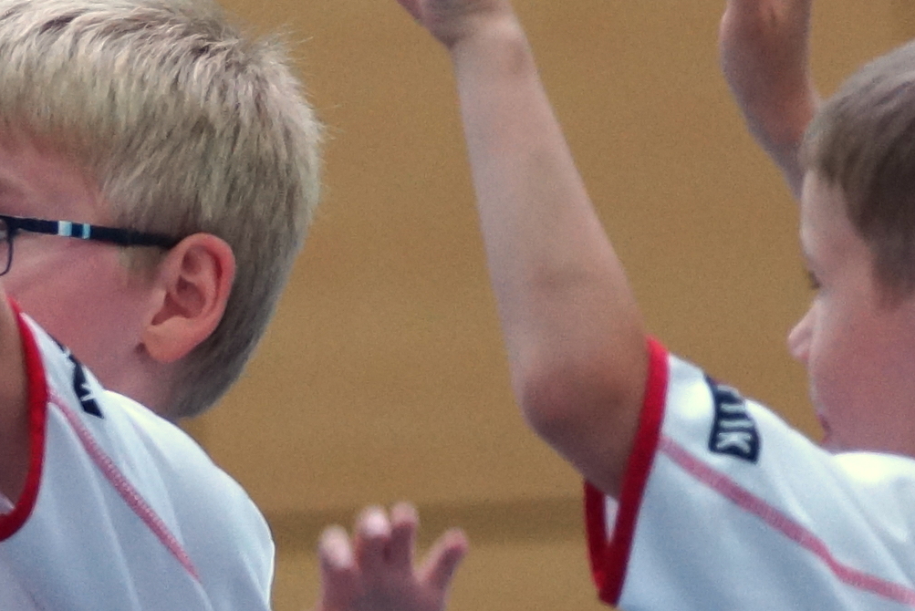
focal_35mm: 856
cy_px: 928
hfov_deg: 2.4
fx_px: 21771
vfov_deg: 1.6
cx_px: -359
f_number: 2.8
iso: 800
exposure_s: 1/320
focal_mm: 135
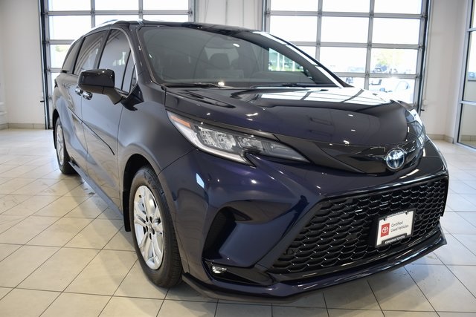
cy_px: 158
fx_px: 397
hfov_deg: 61.9
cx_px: 238
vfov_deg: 43.6
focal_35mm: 30
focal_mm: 20
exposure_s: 1/30
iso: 100
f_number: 3.8
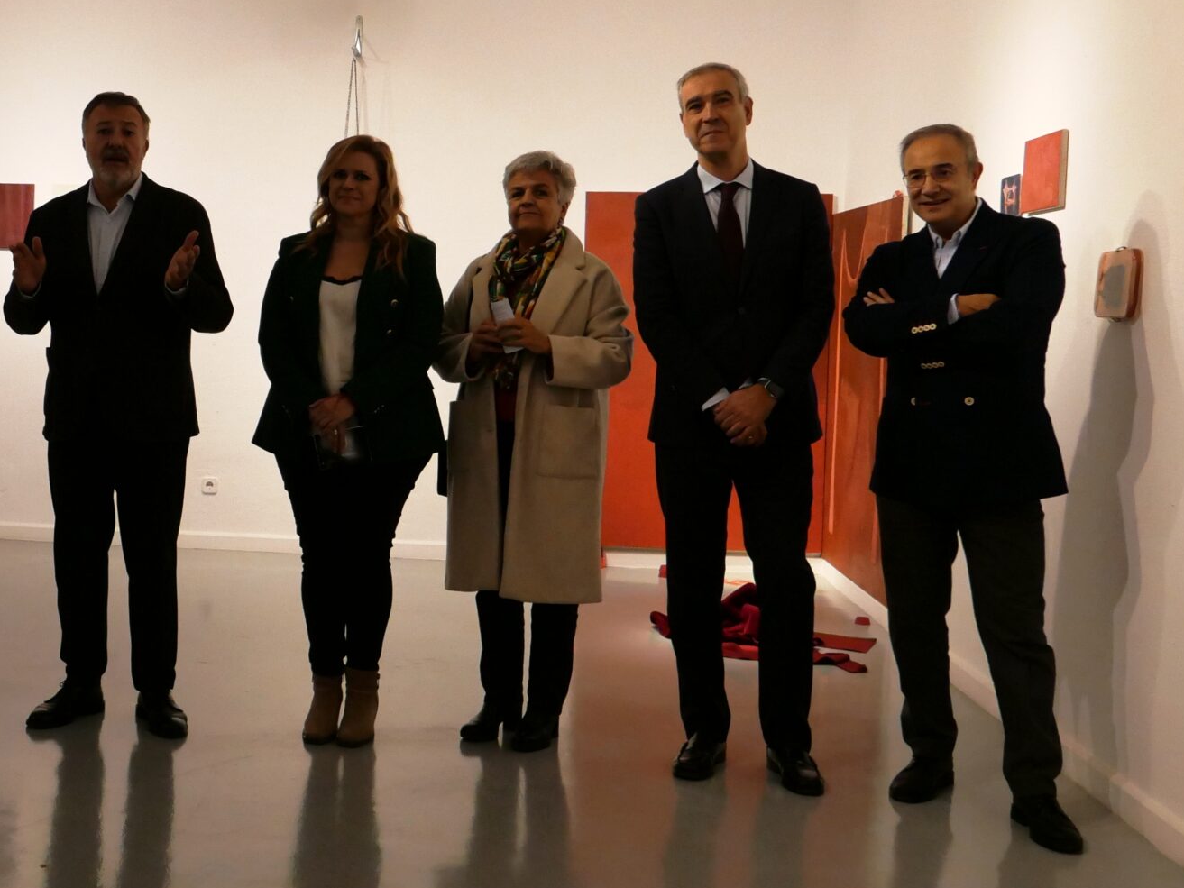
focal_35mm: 45
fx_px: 1539
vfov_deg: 32.1
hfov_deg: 40.1
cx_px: 216
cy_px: 373
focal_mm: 10.9
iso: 1600
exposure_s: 1/125
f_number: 4.5
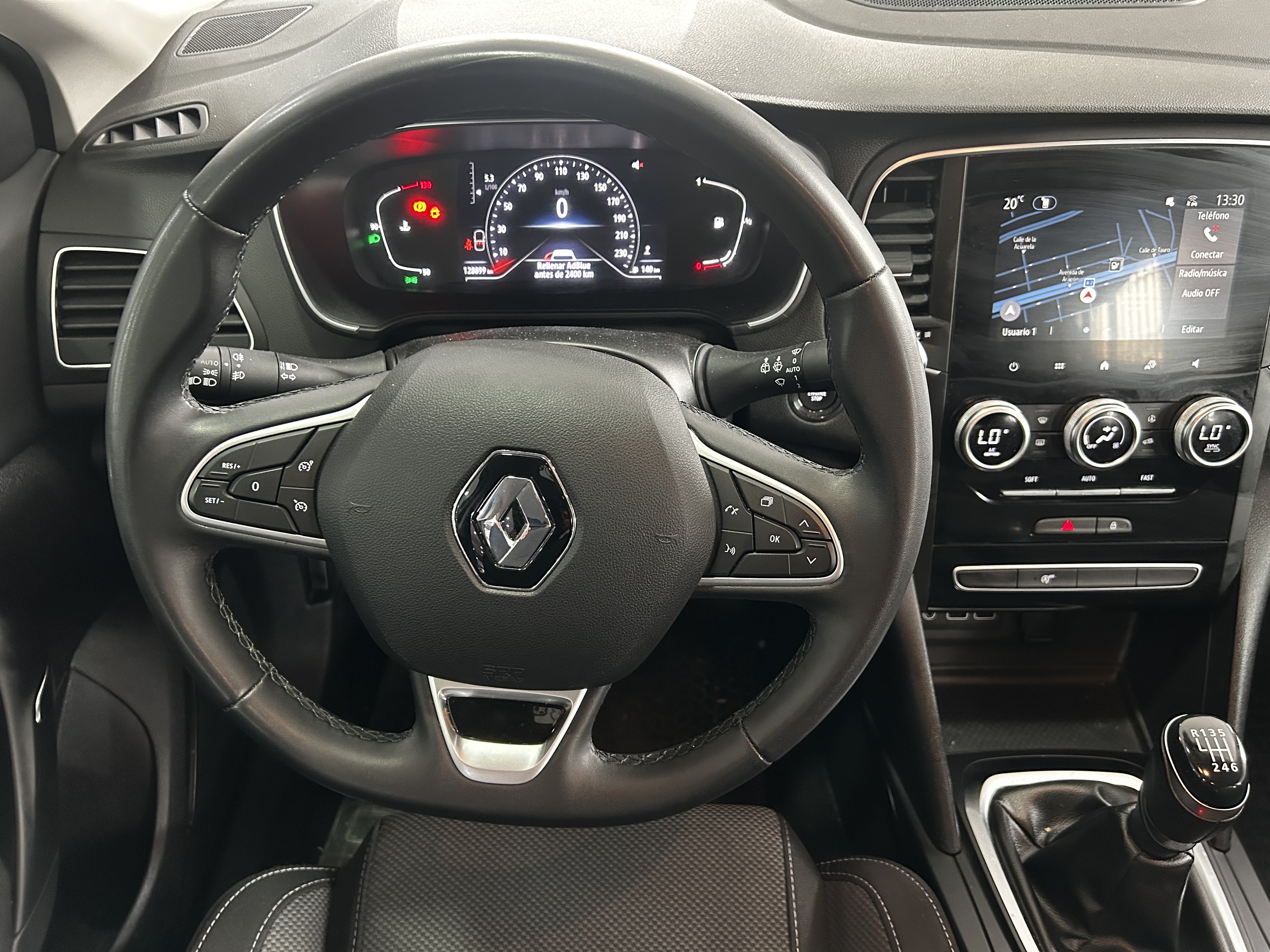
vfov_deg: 53.1
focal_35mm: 26
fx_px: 954
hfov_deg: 67.3
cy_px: 476
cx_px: 635
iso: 400
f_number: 1.5
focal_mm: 5.7
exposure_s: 1/33
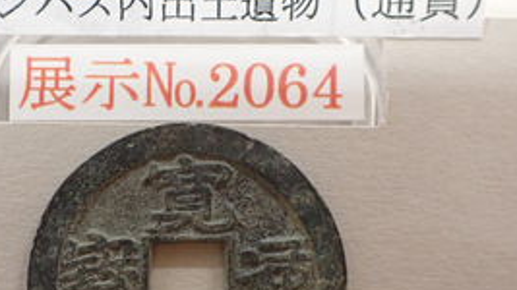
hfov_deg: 41.6
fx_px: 672
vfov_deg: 24.4
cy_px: 174
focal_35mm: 49
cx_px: 176
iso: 800
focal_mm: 5.4
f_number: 2.3
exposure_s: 1/80
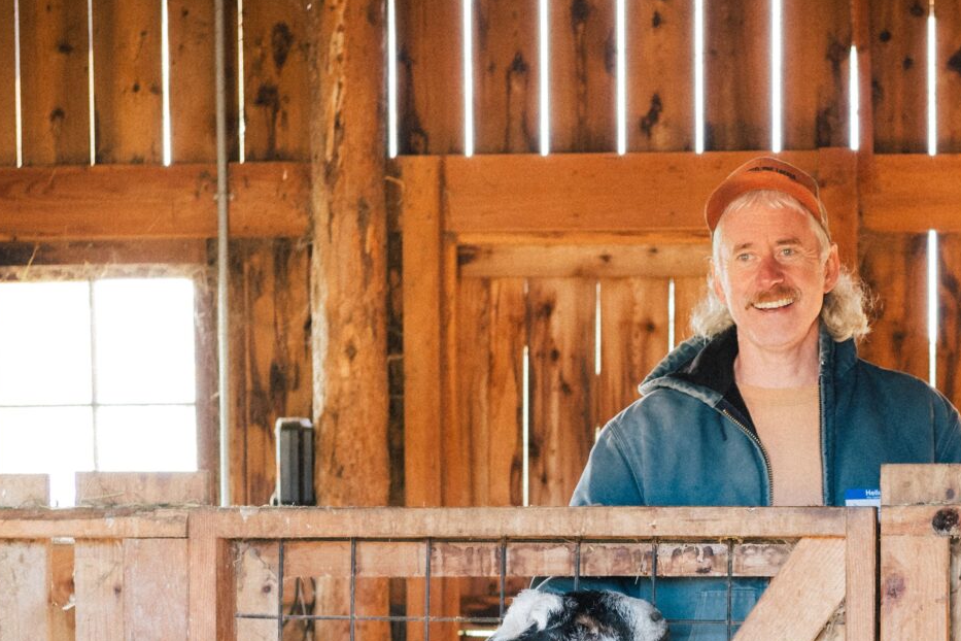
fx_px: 2562
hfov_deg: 20.9
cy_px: 644
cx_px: 794
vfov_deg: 14.0
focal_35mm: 96
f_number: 1.4
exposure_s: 1/250
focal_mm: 35
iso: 1600
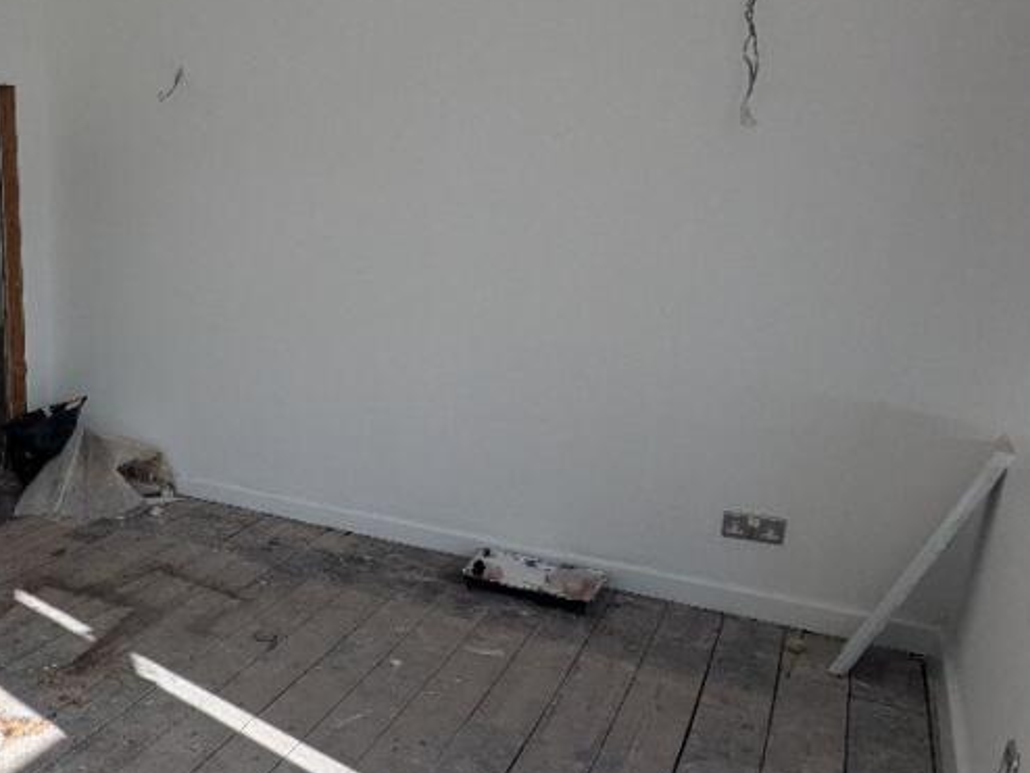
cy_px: 437
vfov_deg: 48.1
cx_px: -10
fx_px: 863
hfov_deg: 49.6
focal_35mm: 29
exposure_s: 1/613
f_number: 2.2
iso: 48
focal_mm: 1.83
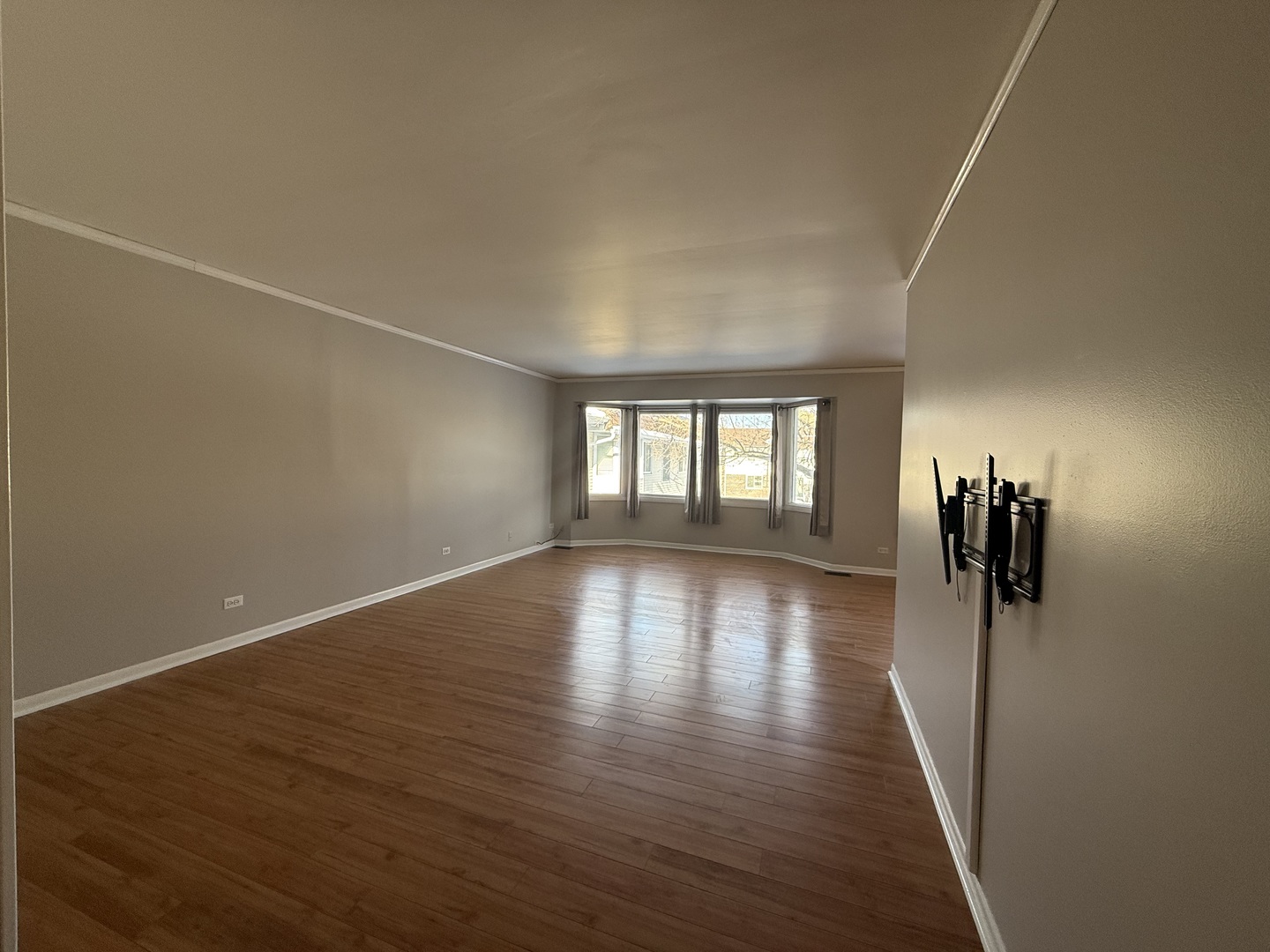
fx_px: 514
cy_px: 476
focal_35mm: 14
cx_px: 635
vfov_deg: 85.7
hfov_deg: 102.1
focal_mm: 2.22
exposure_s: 1/99
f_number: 2.2
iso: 100
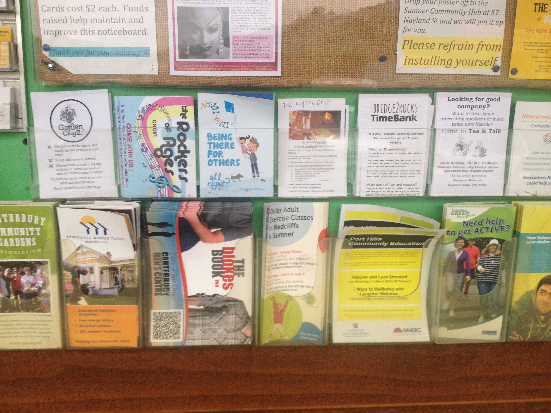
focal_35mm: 35
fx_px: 557
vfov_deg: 40.7
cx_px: 276
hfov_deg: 52.6
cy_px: 206
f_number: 2.4
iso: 50
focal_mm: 4.28
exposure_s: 1/40
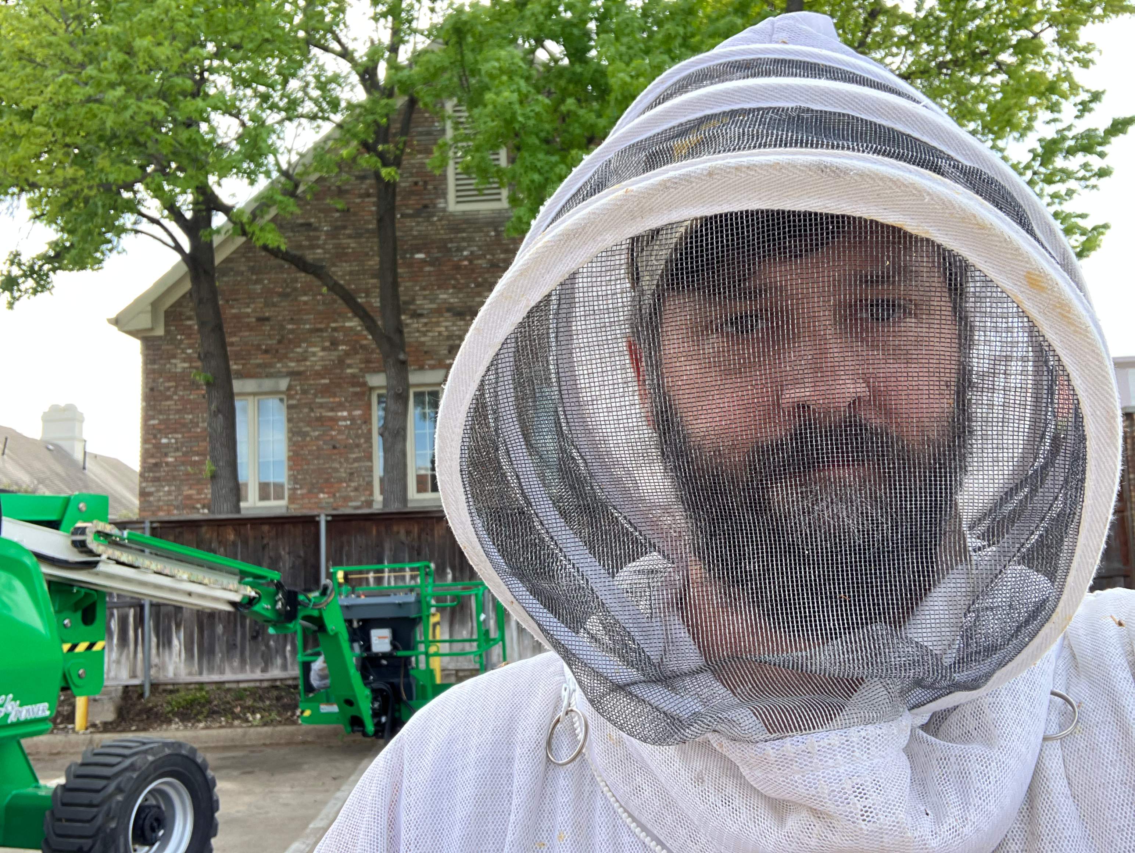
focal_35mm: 32
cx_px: 568
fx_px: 1050
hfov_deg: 56.8
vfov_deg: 44.2
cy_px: 426
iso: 20
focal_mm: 2.87
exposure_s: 1/127
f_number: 2.2
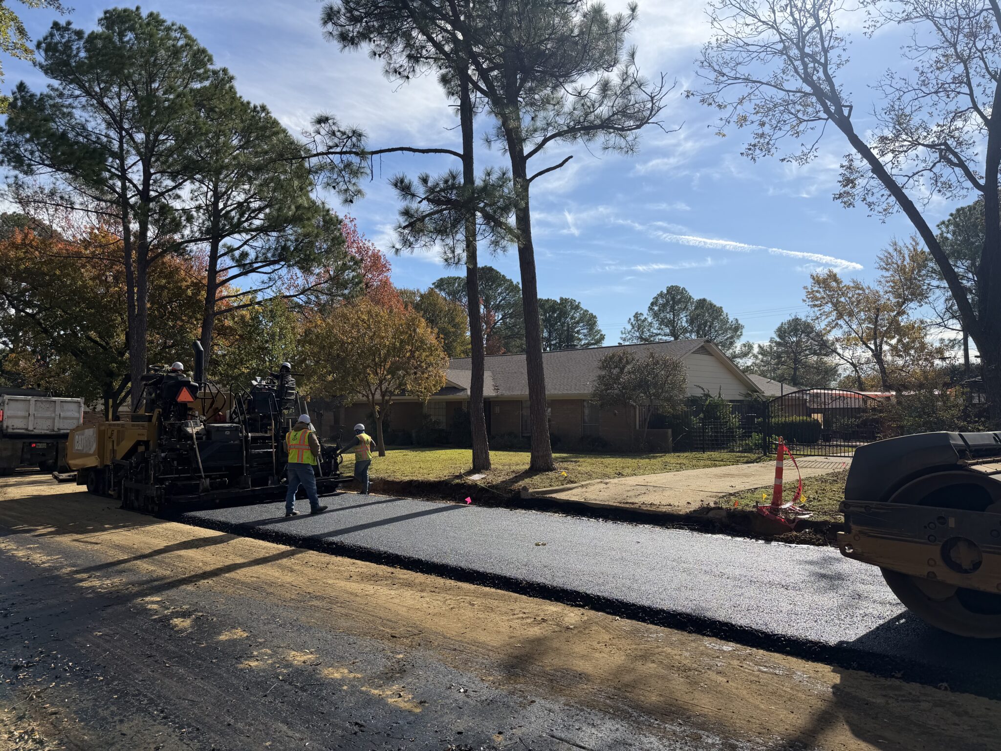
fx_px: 694
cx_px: 500
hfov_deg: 71.6
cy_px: 376
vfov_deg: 56.8
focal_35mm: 24
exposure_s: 1/5319
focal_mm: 6.76
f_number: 1.78
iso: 80
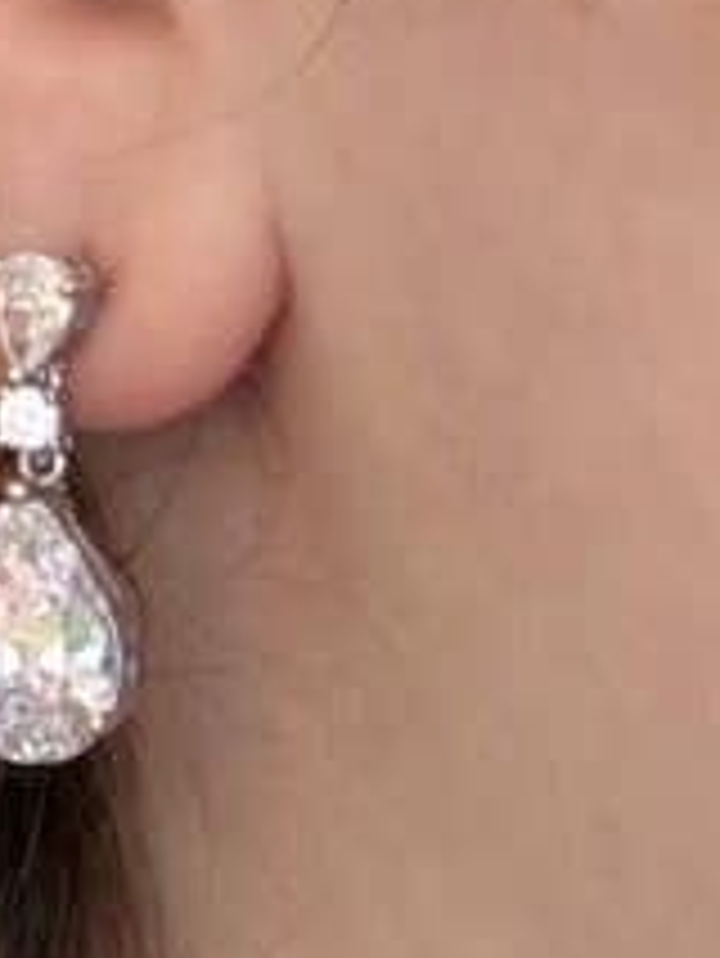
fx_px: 3990
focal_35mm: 144
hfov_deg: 9.3
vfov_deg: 13.4
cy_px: -103
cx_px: -999
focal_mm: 2.69
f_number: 1.9
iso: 50
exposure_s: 1/50
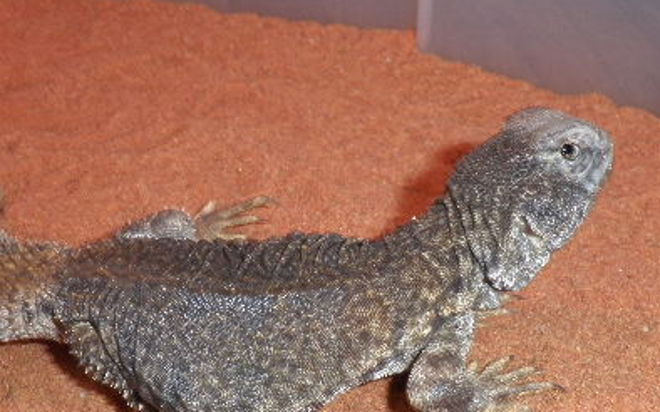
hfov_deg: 32.9
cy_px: 265
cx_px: 295
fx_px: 1115
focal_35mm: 62
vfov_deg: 20.9
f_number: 5.6
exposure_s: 1/30
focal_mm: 6.3
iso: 160
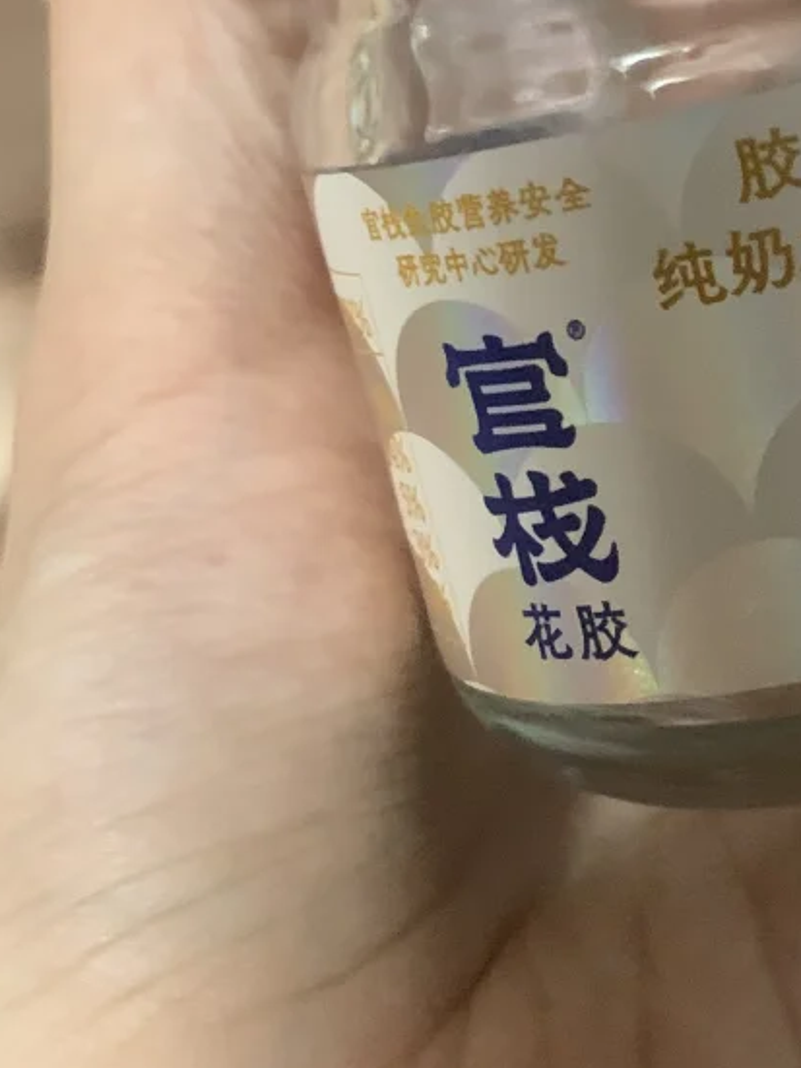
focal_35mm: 68
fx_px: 2099
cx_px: 950
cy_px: 341
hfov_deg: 20.3
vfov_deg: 28.4
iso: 640
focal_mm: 4.25
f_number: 1.8
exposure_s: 1/30
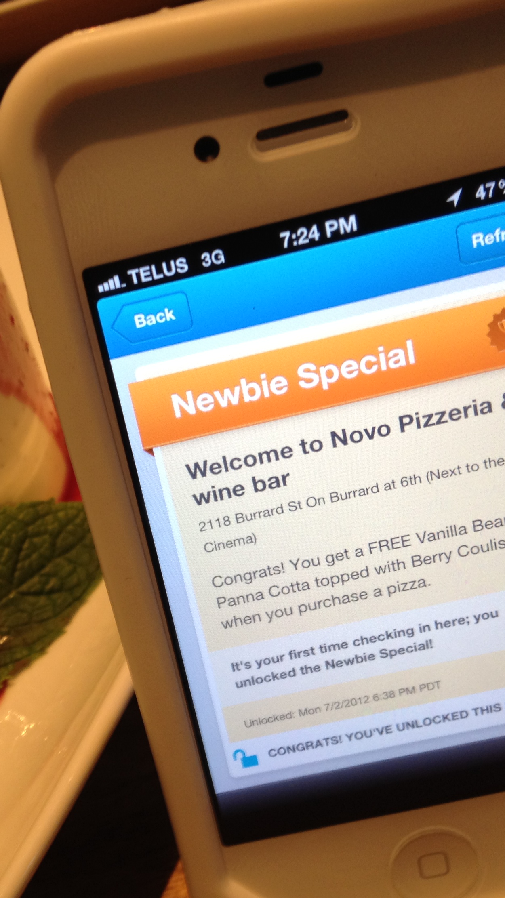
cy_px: 456
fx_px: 1333
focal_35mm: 56
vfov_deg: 37.2
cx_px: 103
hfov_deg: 21.2
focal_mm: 4.28
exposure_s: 1/20
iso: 64
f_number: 2.4
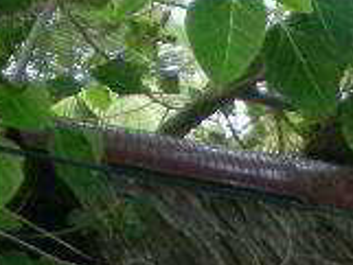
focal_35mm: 278
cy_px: 633
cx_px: 581
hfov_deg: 7.0
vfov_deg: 5.2
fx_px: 2837
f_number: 3.9
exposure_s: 1/33
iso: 200
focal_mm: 9.3
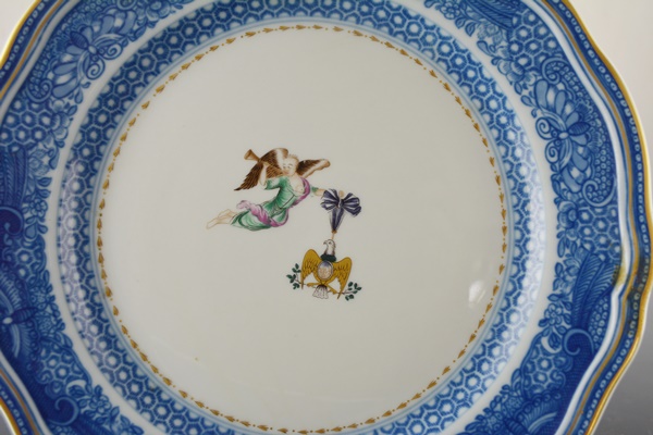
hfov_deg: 49.6
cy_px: 218
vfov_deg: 34.2
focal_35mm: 39
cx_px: 326
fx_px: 707
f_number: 5.6
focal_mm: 26
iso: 360
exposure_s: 1/125
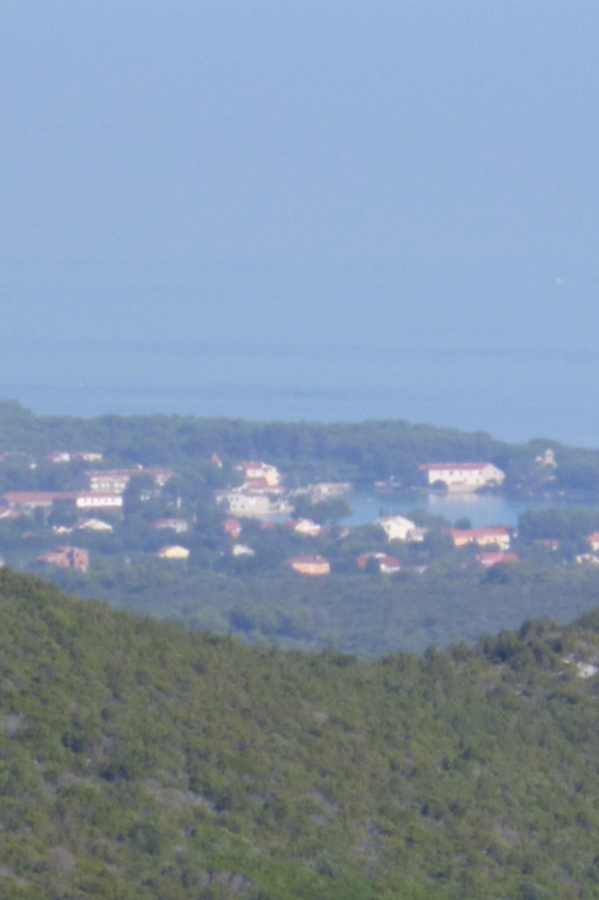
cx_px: 510
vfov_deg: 2.6
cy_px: 450
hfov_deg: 1.8
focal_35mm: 784
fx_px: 19588
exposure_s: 1/320
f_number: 5.9
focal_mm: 45
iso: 100
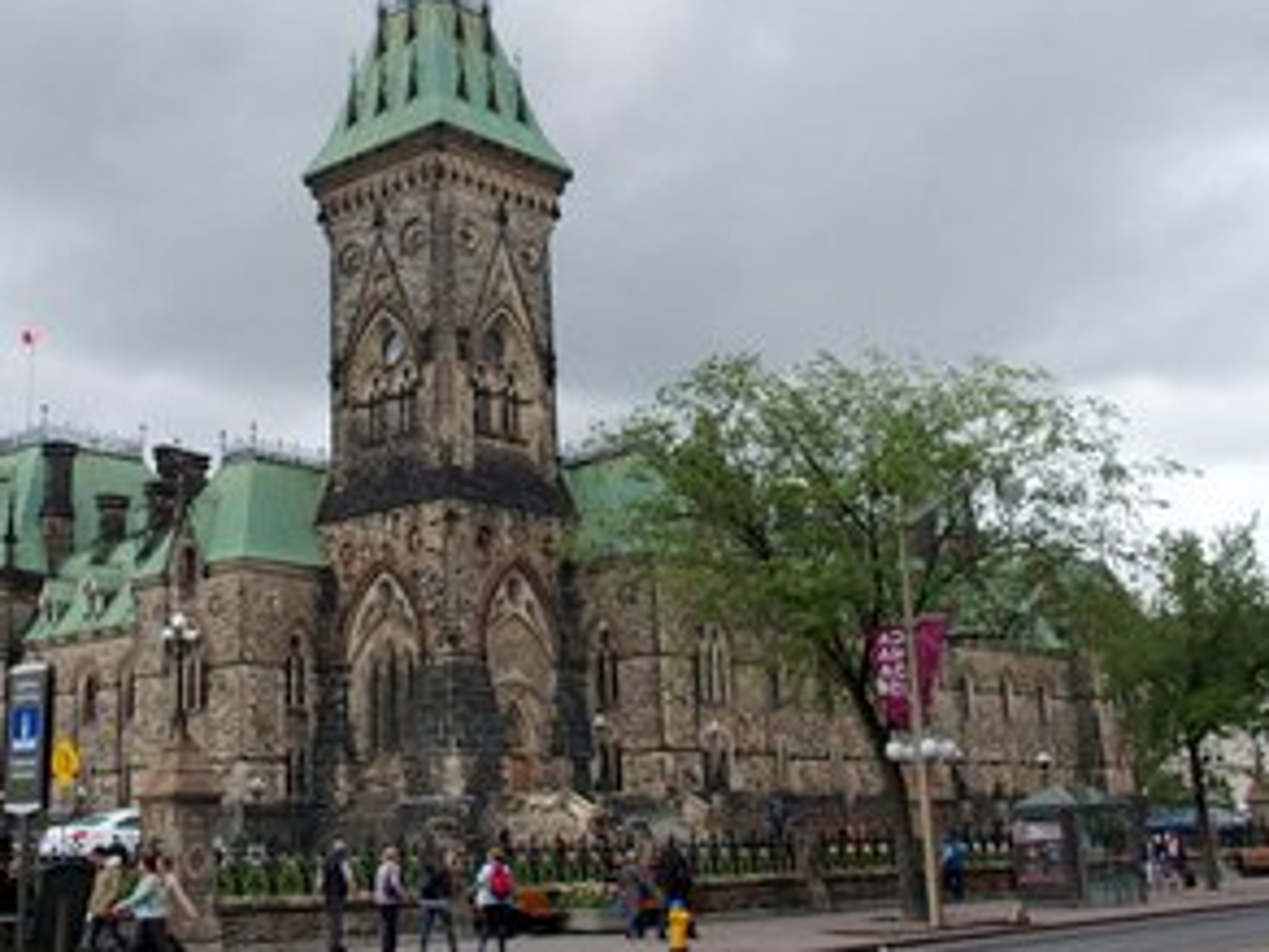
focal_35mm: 46
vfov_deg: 31.2
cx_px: 417
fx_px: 1686
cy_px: 309
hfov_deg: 40.7
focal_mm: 6
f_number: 3.5
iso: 100
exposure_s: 1/640
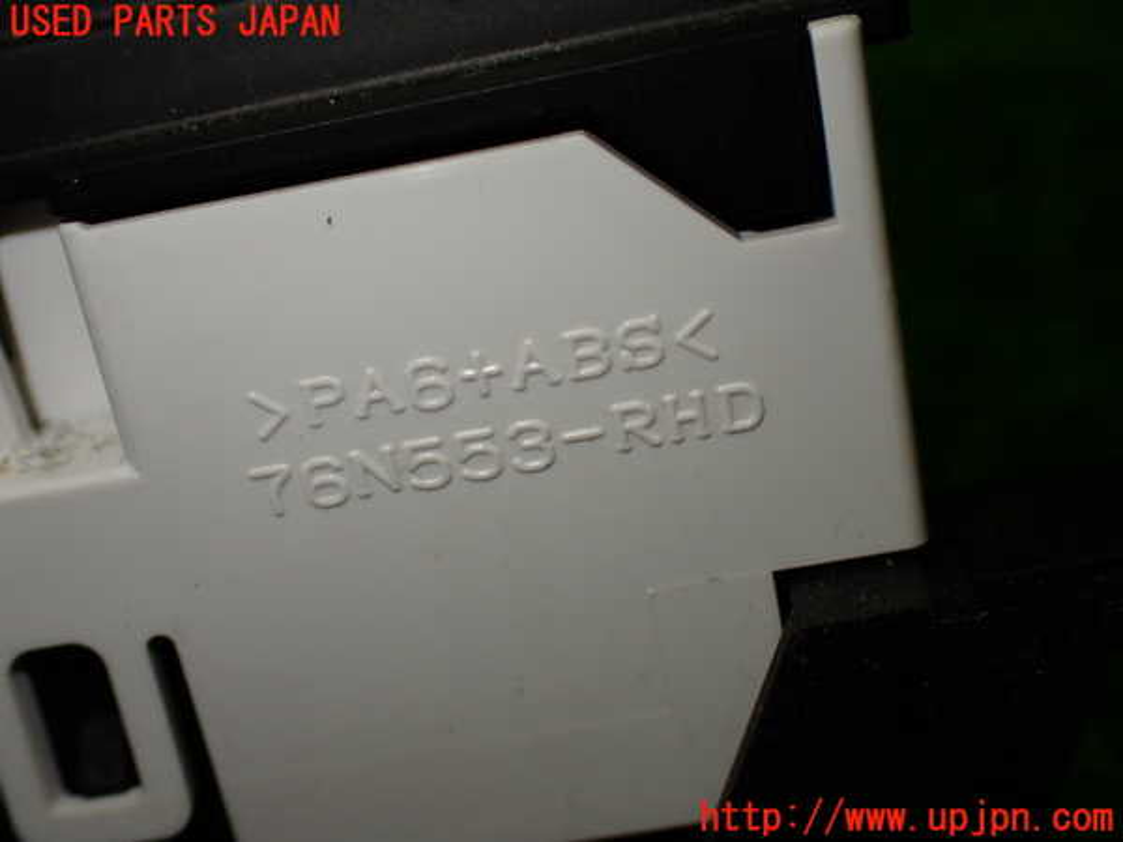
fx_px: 1622
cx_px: 562
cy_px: 421
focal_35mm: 50
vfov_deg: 29.1
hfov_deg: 38.2
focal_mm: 9.01
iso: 160
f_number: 3.2
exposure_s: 1/200
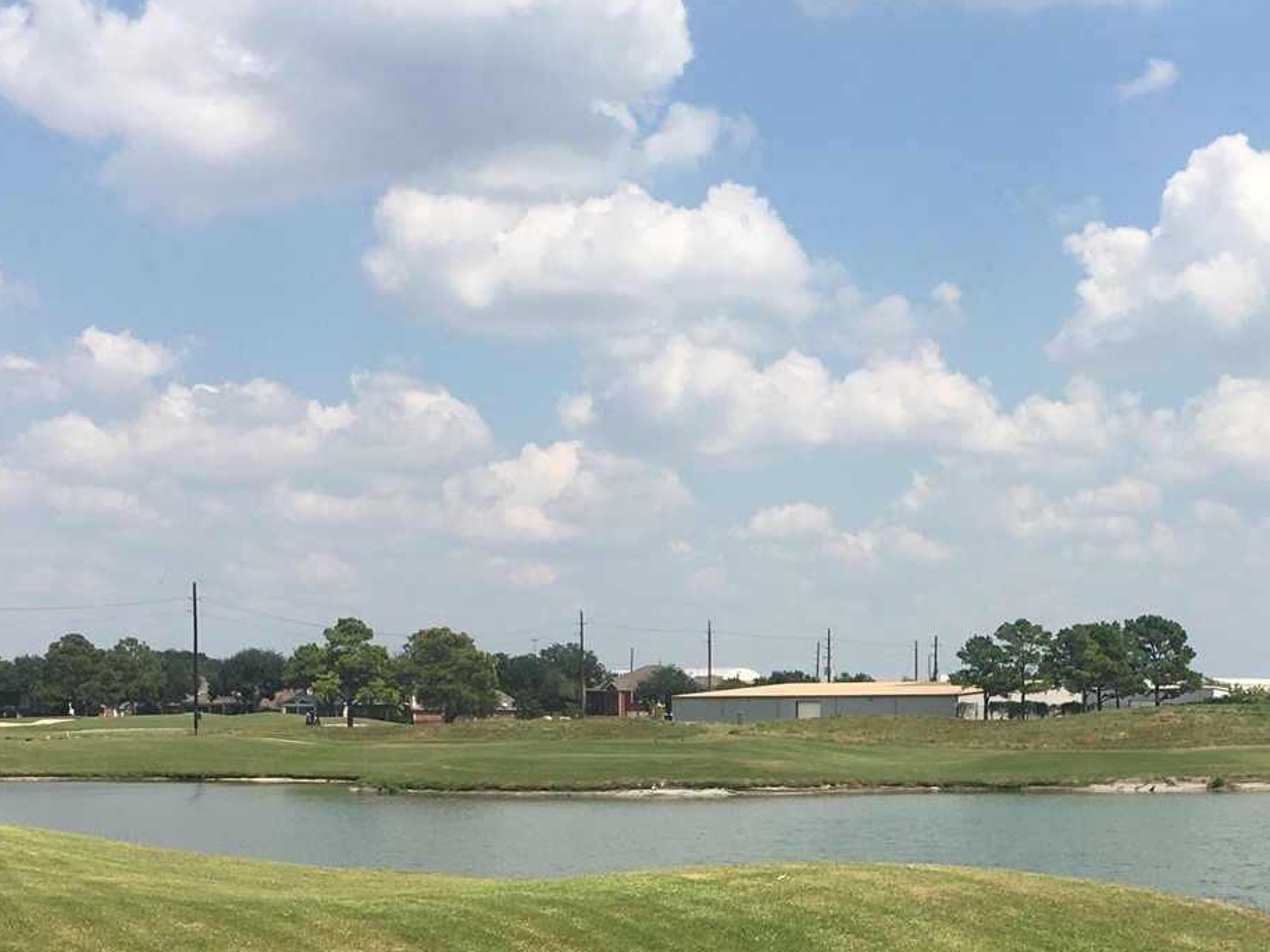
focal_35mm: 65
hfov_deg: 29.3
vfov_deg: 22.1
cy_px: 839
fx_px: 2384
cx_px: 962
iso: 25
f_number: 2.2
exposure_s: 1/2024
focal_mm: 4.15
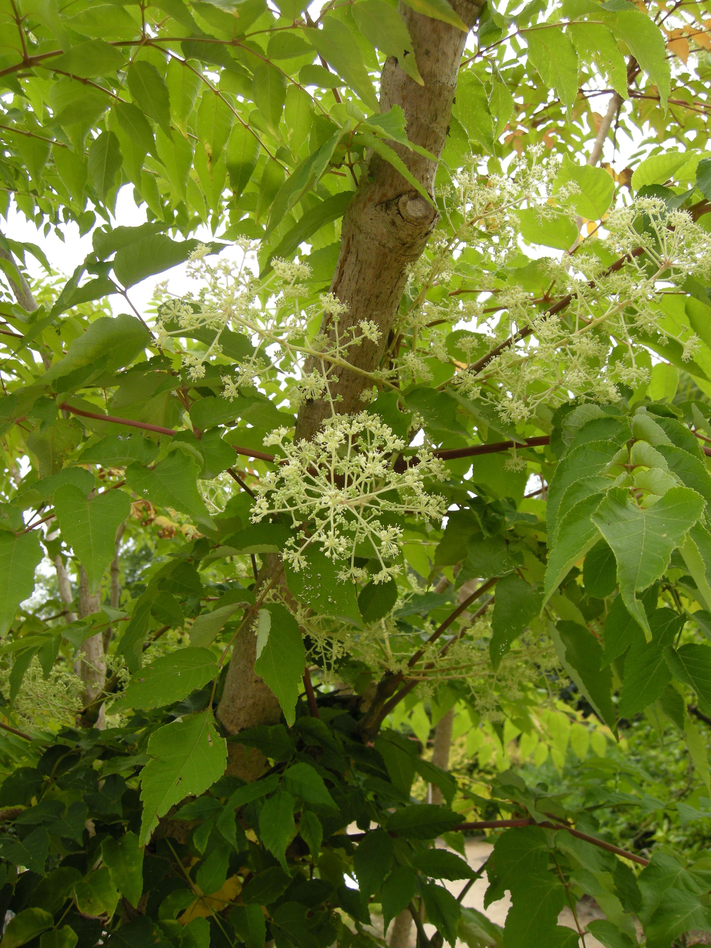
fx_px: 959
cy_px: 474
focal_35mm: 35
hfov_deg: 40.7
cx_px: 356
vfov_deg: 52.6
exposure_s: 1/79
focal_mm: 7.5
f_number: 3.4
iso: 64
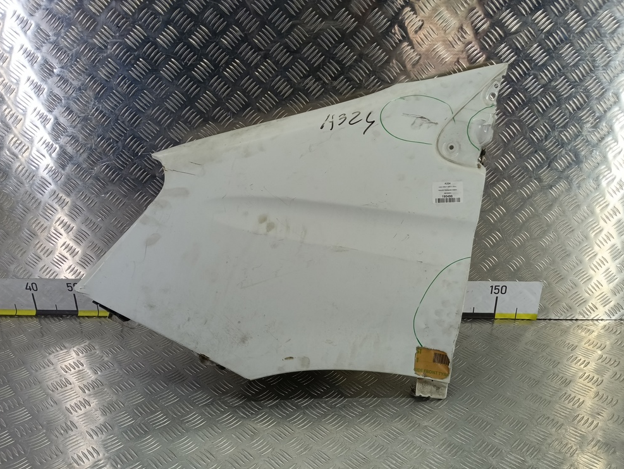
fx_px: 505
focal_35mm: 28
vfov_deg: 49.8
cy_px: 239
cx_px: 317
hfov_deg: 63.4
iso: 130
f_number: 1.6
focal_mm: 4.11
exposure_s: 1/100
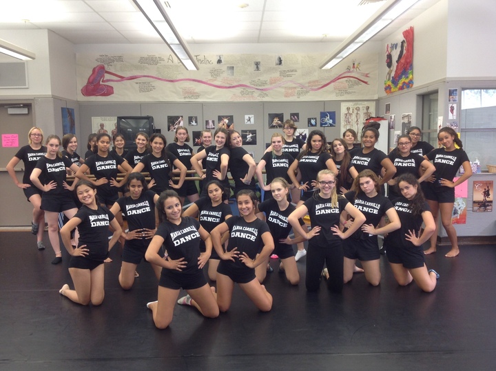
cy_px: 186
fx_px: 501
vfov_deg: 40.6
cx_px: 248
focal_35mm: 35
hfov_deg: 52.7
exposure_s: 1/15
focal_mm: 4.28
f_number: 2.4
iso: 80
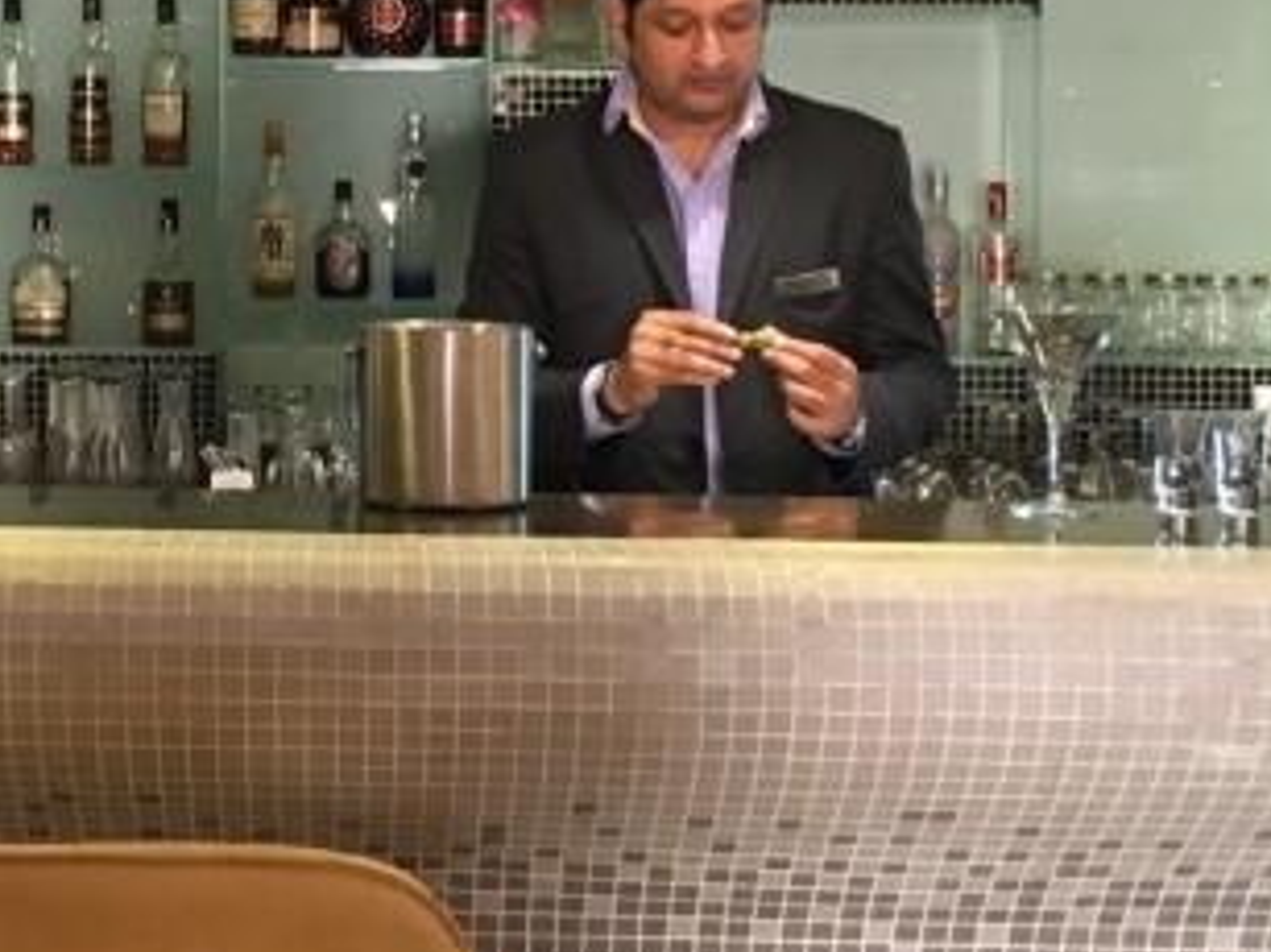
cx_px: 205
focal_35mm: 76
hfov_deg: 25.1
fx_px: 2789
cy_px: 211
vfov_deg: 19.2
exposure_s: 1/17
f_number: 2.2
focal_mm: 4.15
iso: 200
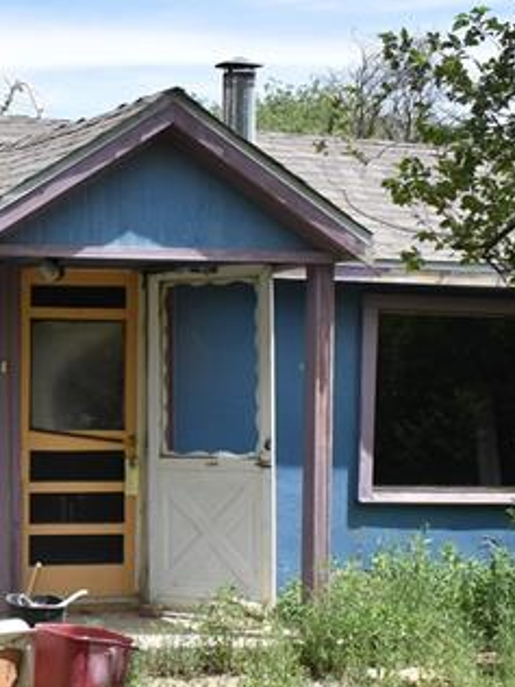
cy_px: 511
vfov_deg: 23.1
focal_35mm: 84
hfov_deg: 16.9
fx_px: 1666
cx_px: -70
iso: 560
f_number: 3.5
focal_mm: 18
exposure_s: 1/4000
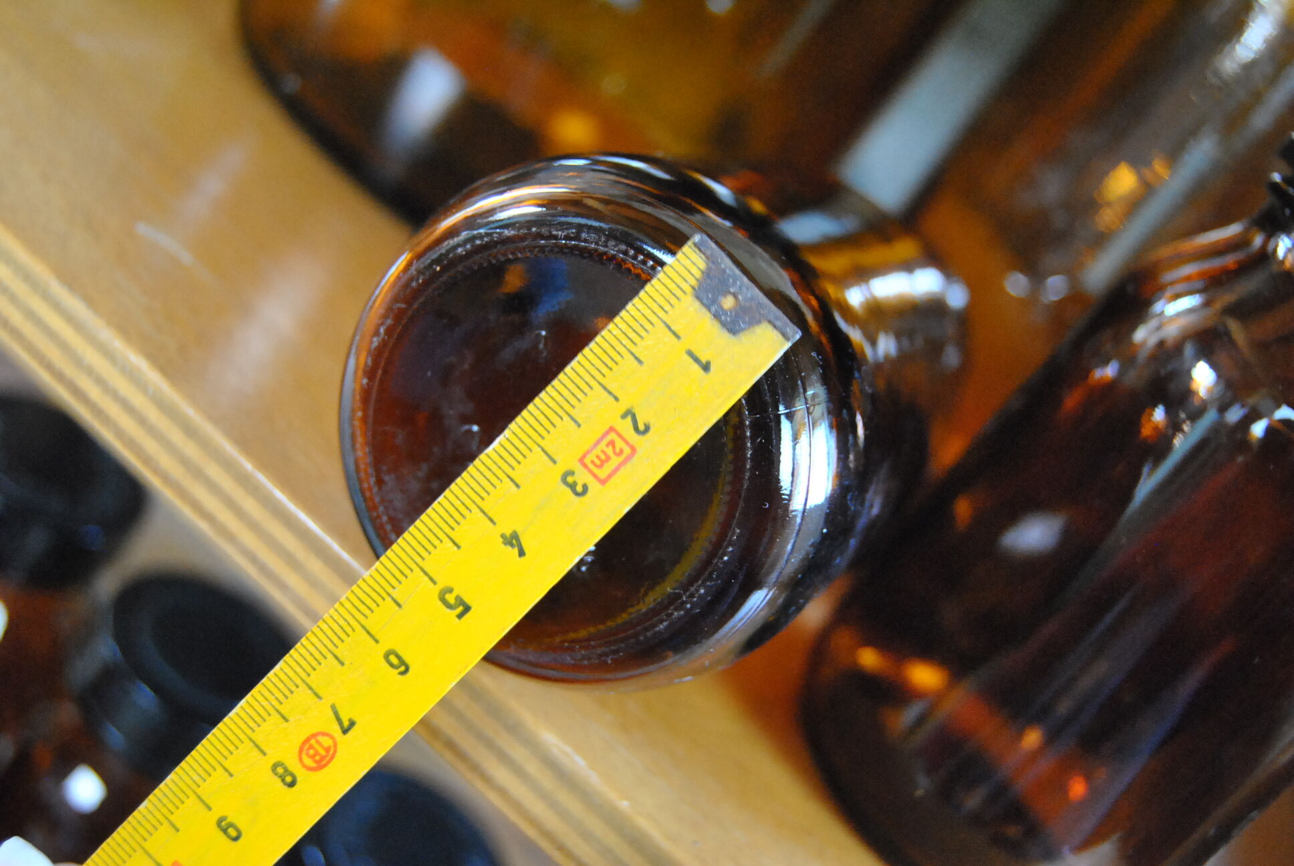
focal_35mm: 46
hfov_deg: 42.3
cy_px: 433
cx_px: 647
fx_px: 1673
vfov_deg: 29.0
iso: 1600
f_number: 4.2
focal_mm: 31
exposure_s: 1/30
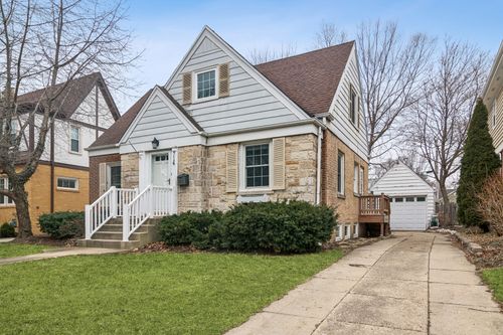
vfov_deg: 57.2
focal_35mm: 22
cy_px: 168
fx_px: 307
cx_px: 252
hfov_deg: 78.6
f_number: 8
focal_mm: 15
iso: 200
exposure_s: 1/160
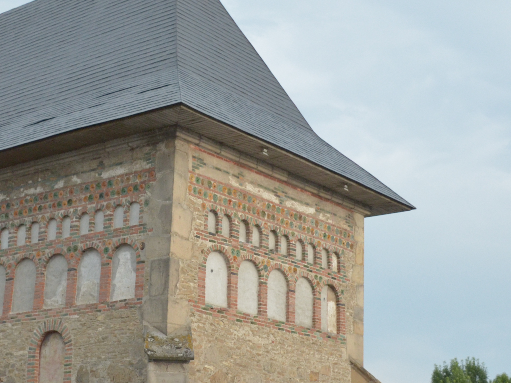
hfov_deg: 26.3
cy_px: 251
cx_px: 259
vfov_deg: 19.8
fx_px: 1092
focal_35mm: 74
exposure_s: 1/800
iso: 1250
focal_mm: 22
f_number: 4
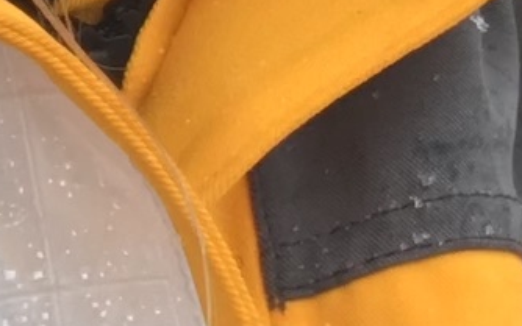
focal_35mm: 203
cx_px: 591
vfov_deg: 6.1
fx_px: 2889
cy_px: -565
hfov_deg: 10.2
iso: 25
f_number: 2.2
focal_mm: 2.87
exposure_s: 1/237
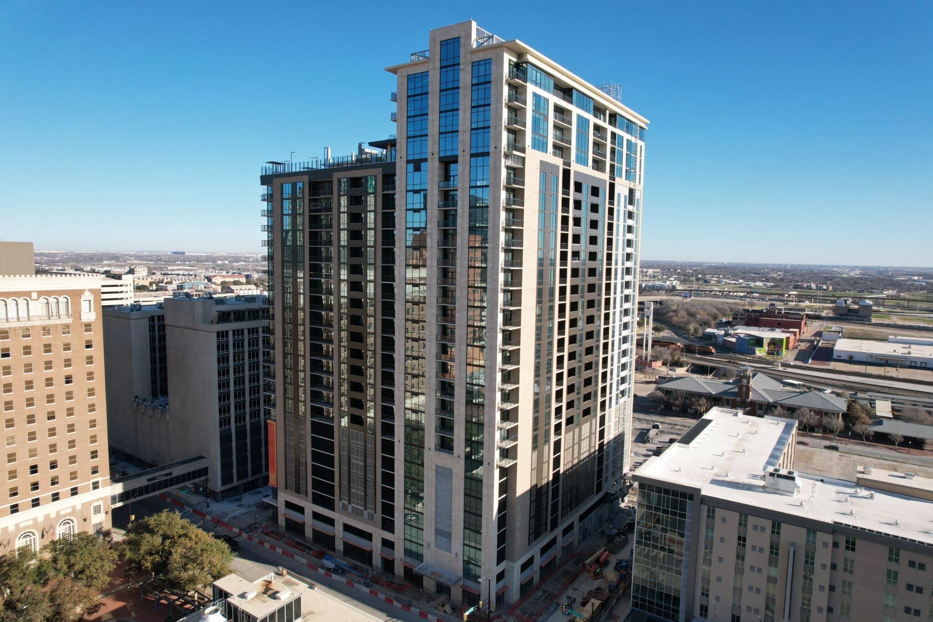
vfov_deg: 57.2
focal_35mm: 22
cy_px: 311
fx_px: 570
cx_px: 466
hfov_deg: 78.6
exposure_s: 1/2000
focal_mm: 8.38
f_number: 2.8
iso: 140
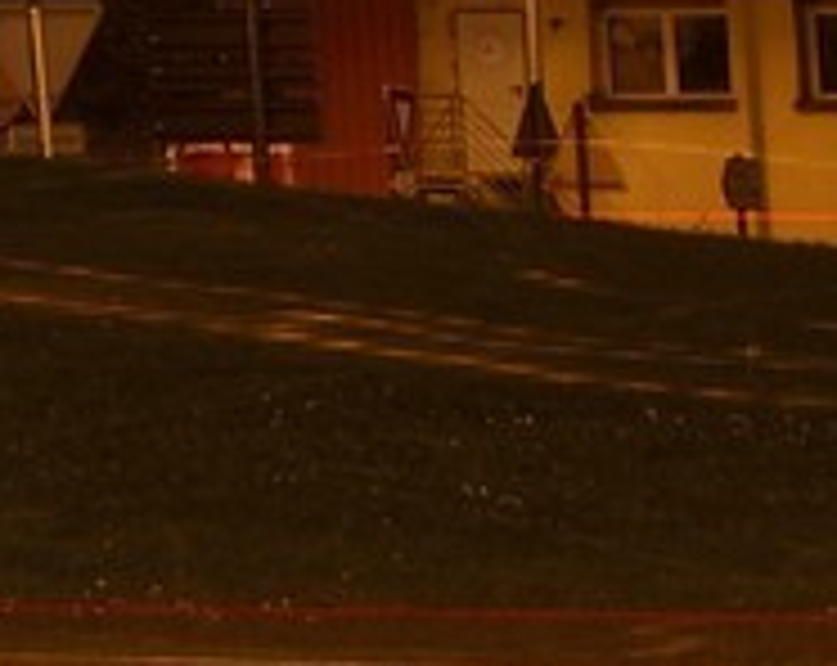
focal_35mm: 388
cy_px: -1264
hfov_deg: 4.6
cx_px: -2466
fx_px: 9591
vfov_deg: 3.9
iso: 100
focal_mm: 48
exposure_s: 25
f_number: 22
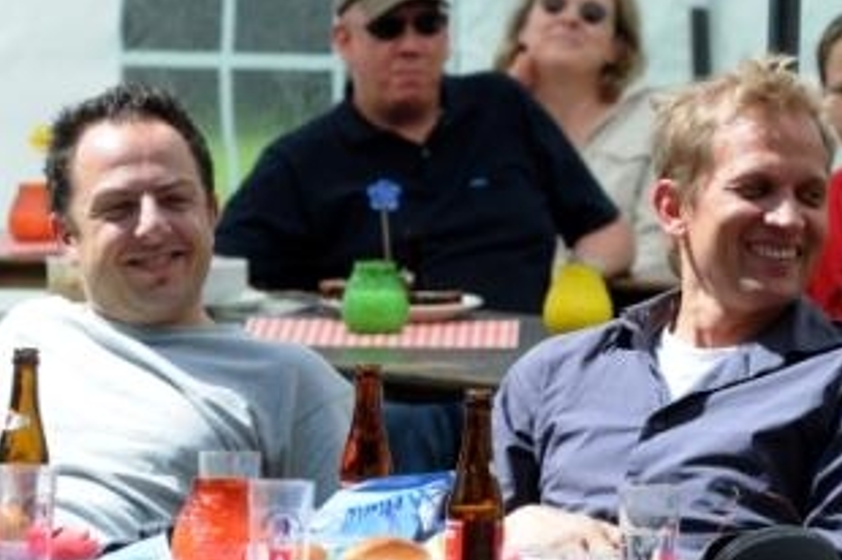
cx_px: 475
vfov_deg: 4.4
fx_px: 7353
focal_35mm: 315
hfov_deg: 6.6
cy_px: 334
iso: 400
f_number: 8
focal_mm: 145
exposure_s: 1/500
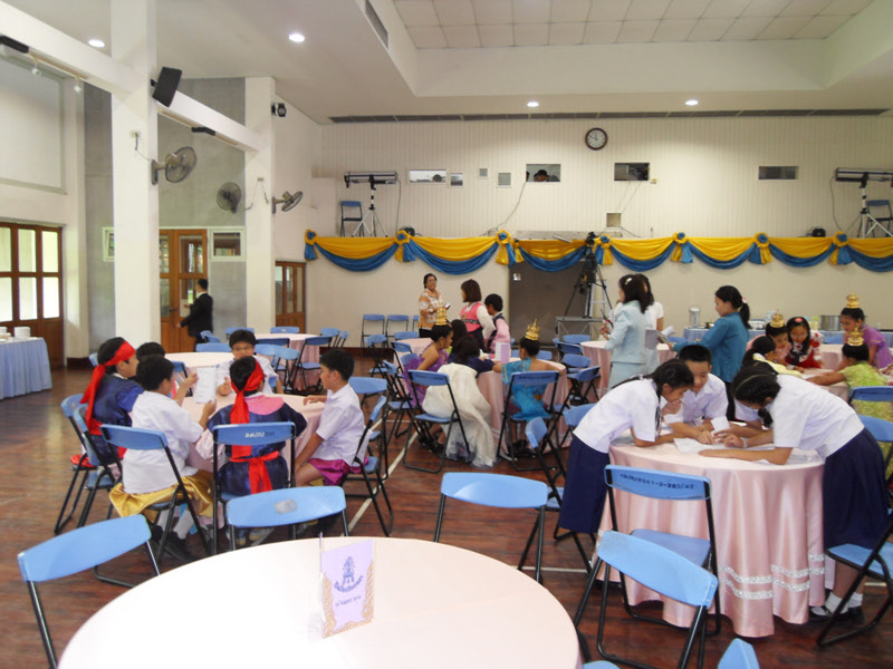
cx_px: 446
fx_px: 722
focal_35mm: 28
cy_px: 334
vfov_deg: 49.7
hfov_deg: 63.4
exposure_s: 1/45
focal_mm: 6
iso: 200
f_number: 2.8
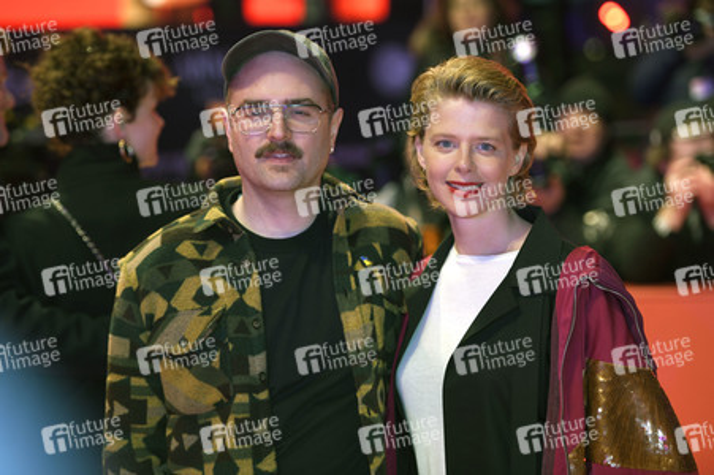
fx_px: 2220
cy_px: 238
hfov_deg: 18.3
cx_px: 357
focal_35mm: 112
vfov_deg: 12.2
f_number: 3.2
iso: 1250
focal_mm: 112
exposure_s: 1/400
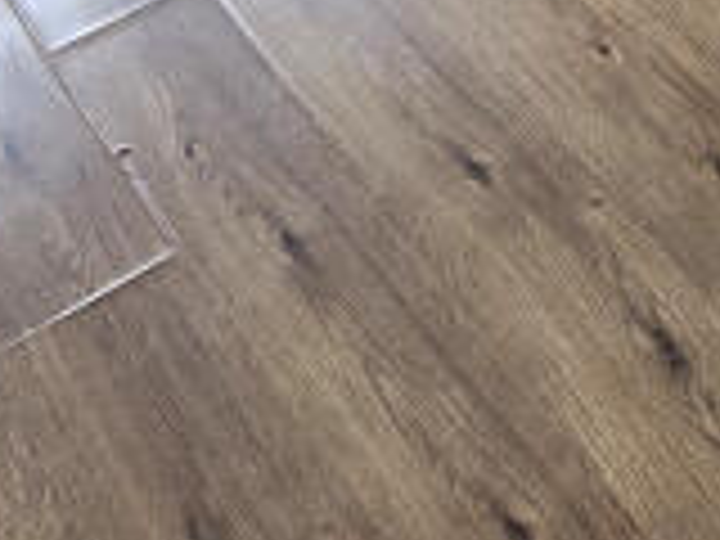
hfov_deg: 23.4
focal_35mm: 83
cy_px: -756
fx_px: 1726
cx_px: 508
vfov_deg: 13.2
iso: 64
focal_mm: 2.2
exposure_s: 1/100
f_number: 2.2
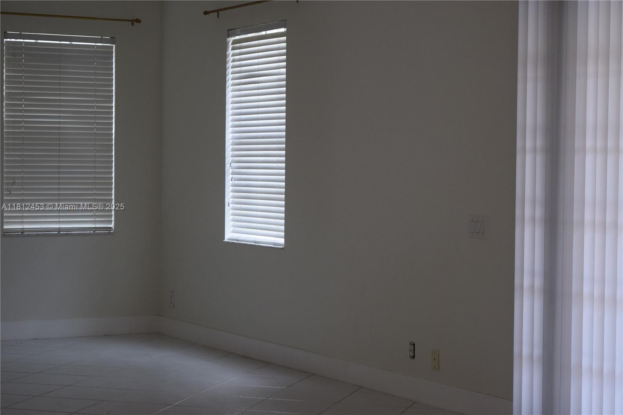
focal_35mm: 82
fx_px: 1427
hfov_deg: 24.6
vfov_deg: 16.5
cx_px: 312
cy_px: 208
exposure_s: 1/60
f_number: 5.6
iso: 1000
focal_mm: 55
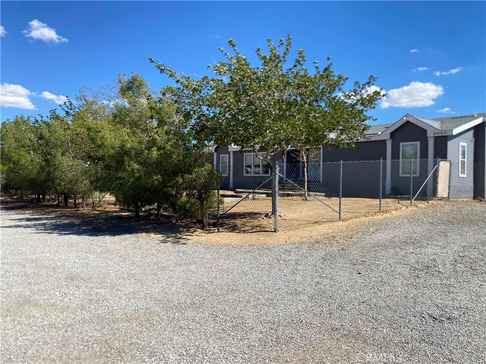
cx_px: 243
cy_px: 182
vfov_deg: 53.1
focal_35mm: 26
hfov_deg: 67.3
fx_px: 365
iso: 32
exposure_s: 1/2967
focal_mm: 4.25
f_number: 1.8
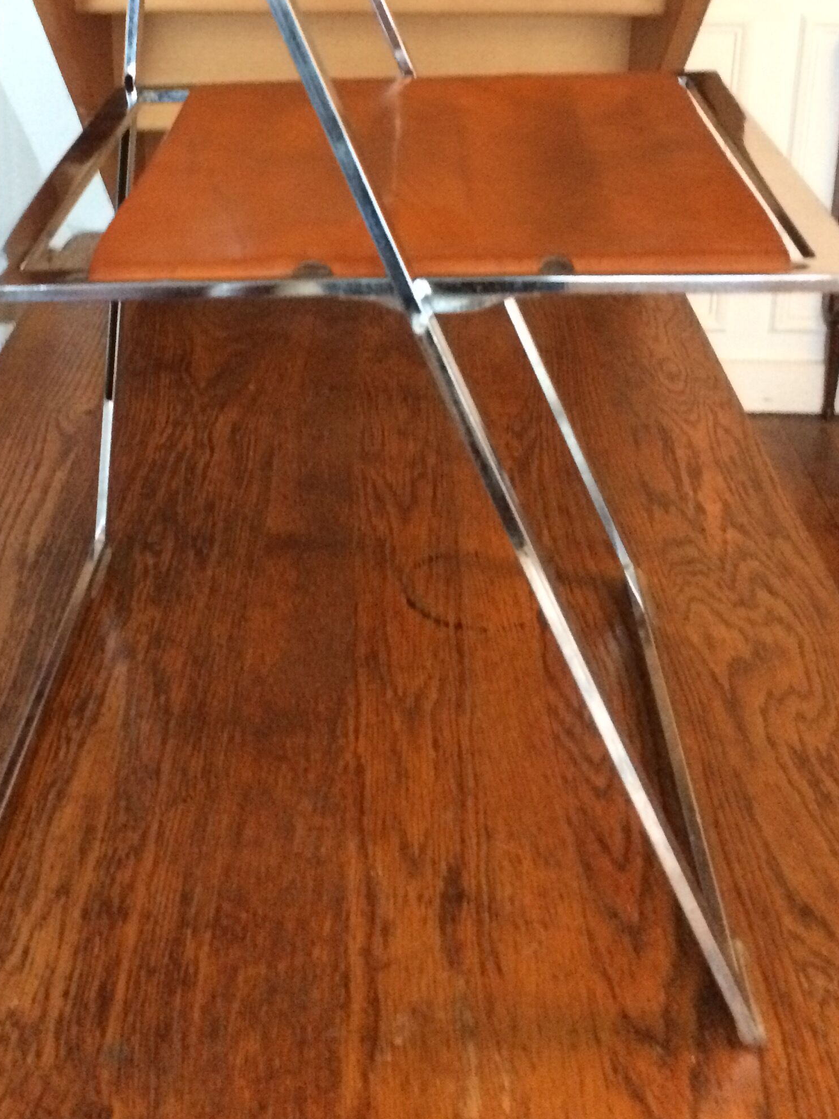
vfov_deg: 38.5
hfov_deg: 30.1
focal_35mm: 48
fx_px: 1551
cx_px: 308
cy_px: 267
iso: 500
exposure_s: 1/17
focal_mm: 4.15
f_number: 2.2
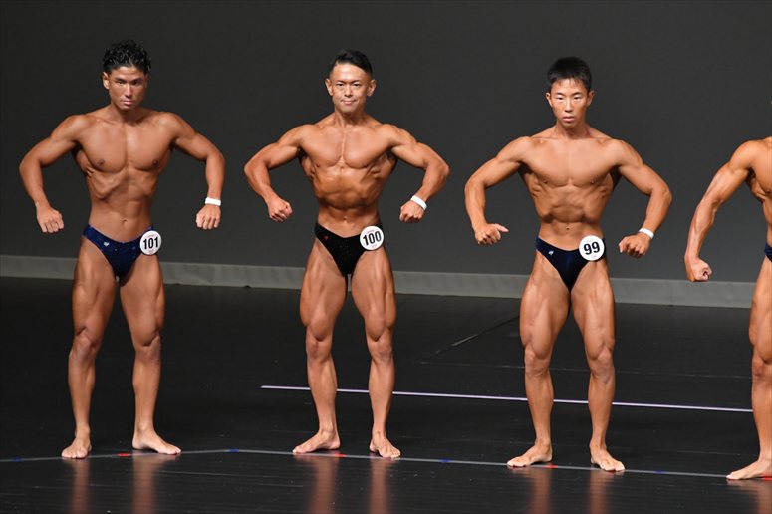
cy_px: 257
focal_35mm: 345
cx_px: 386
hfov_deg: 6.0
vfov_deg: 4.0
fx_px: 7395
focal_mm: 230
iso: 4000
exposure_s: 1/400
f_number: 5.6
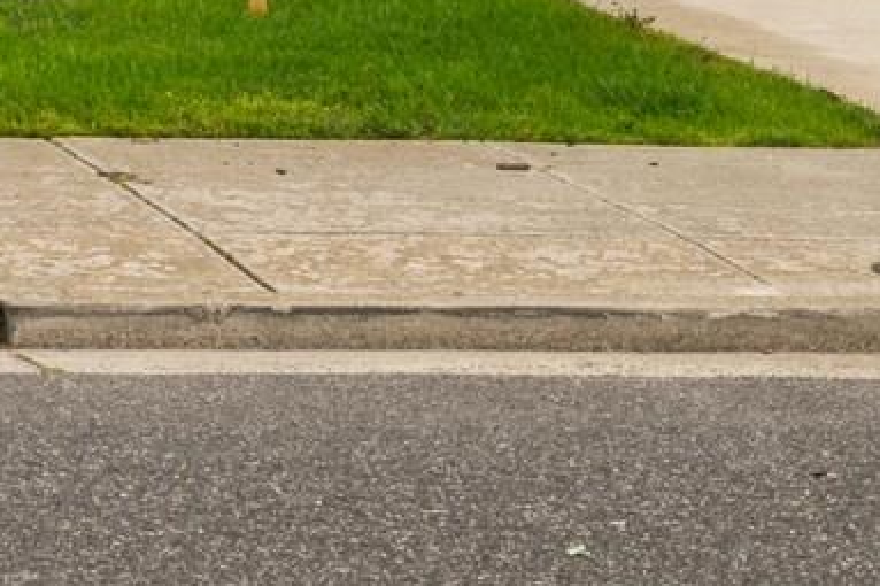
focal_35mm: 187
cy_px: -730
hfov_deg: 10.0
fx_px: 4569
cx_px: -1048
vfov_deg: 7.0
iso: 250
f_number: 16
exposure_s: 1/25
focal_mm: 35
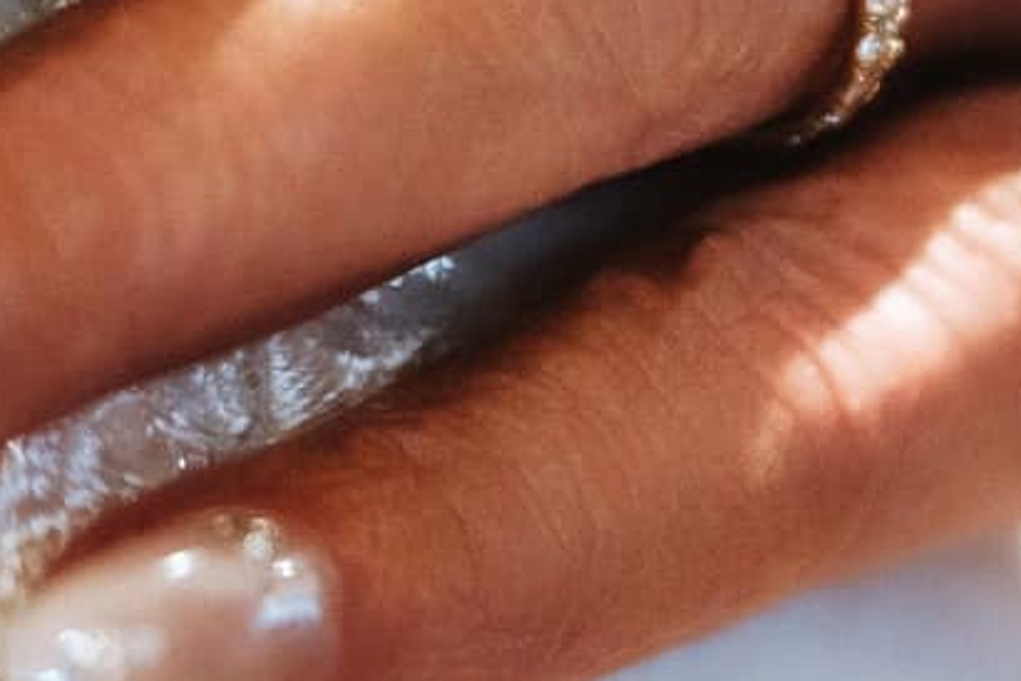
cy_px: -326
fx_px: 17469
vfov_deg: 2.2
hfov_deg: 3.3
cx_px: 1257
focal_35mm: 616
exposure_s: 1/250
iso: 2000
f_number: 2.8
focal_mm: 132
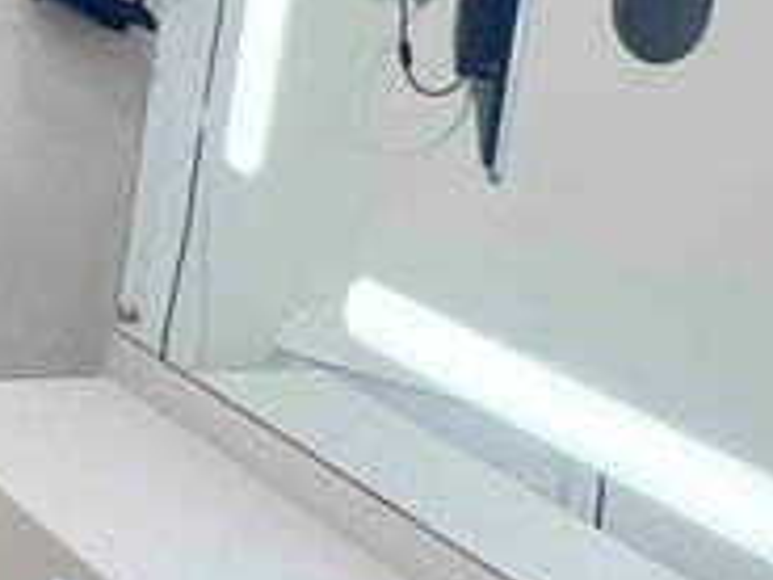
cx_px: -559
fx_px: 1898
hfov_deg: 18.7
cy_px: 101
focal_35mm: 85
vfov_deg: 17.2
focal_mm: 1.57
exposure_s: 1/120
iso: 125
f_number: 1.8
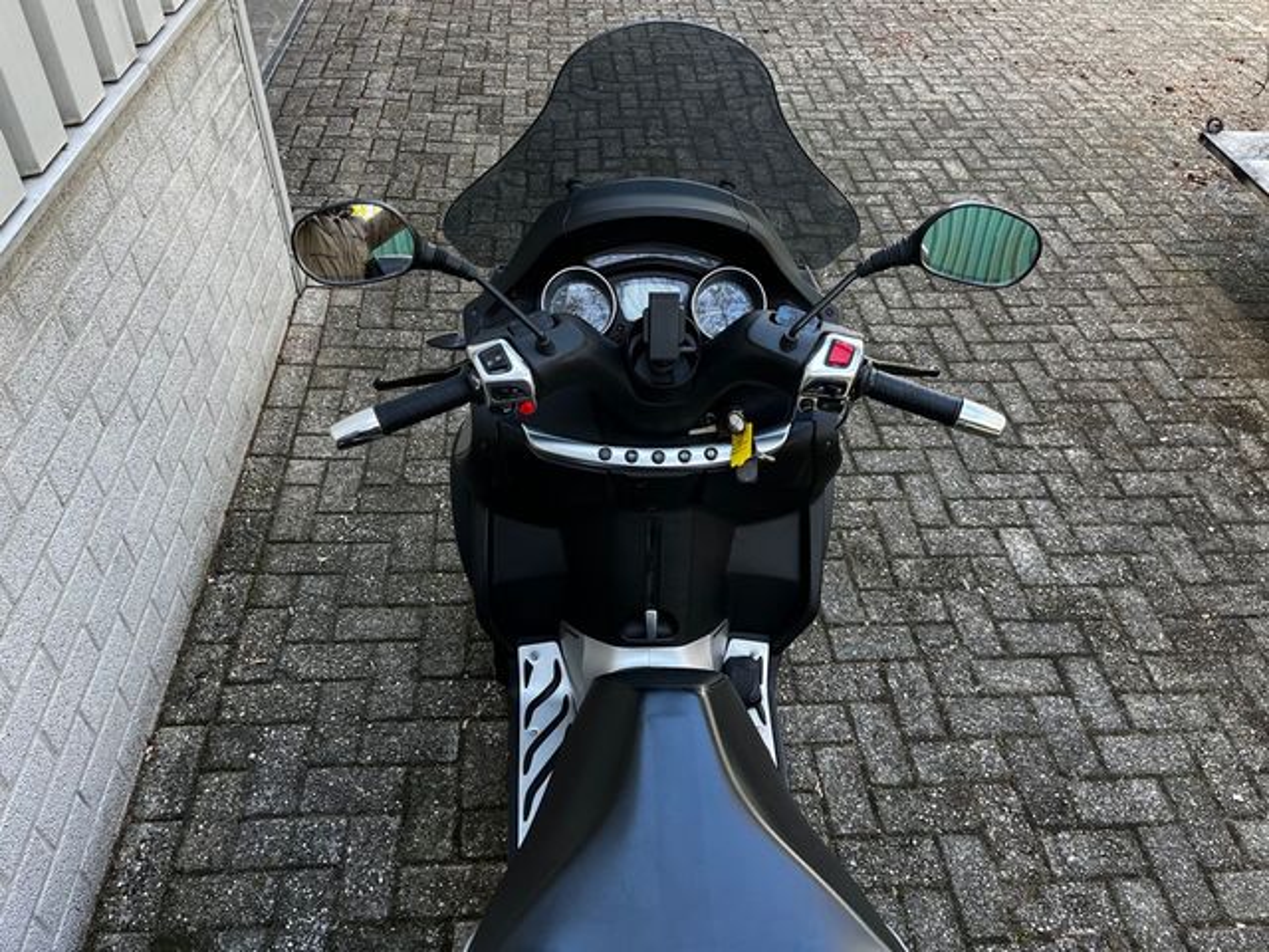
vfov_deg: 53.1
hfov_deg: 67.3
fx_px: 953
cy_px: 476
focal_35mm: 26
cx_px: 634
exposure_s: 1/121
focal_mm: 5.1
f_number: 1.6
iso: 64
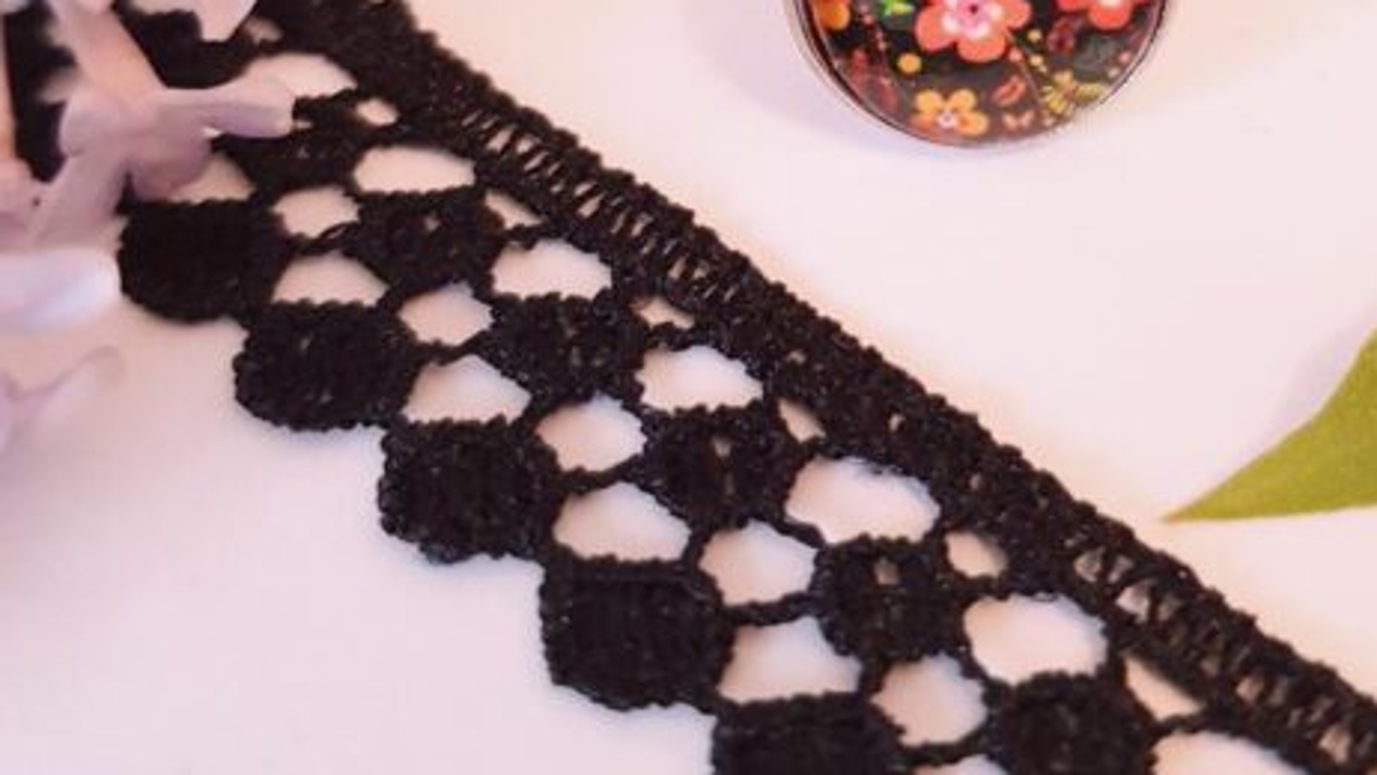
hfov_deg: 41.7
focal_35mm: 49
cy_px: -33
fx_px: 1789
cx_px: 870
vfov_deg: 23.2
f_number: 1.7
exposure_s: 1/17
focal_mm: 4.2
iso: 250
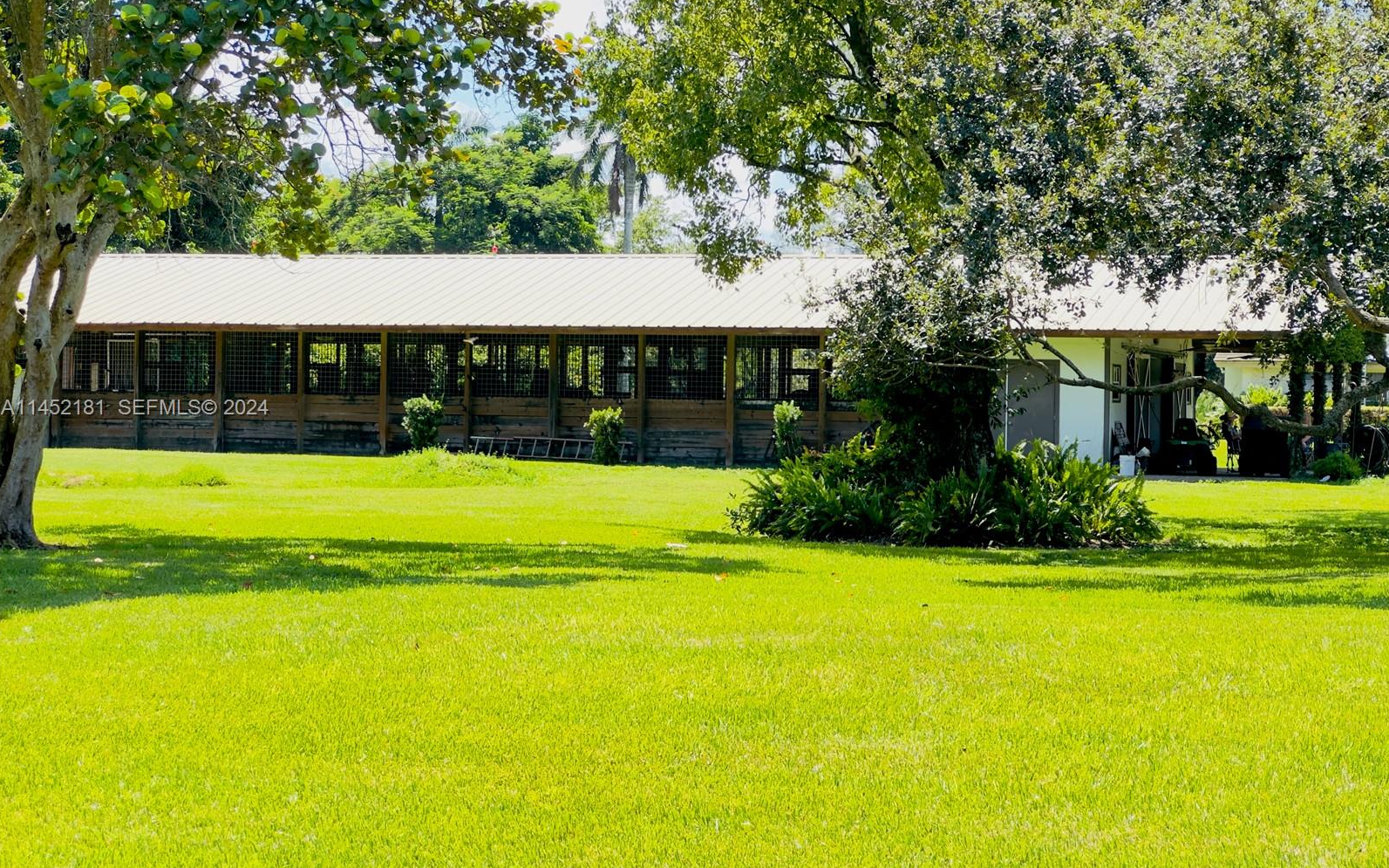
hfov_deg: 25.2
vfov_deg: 15.9
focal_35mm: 82
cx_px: 695
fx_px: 3104
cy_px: 409
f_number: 2.8
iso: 32
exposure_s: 1/183
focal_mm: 9
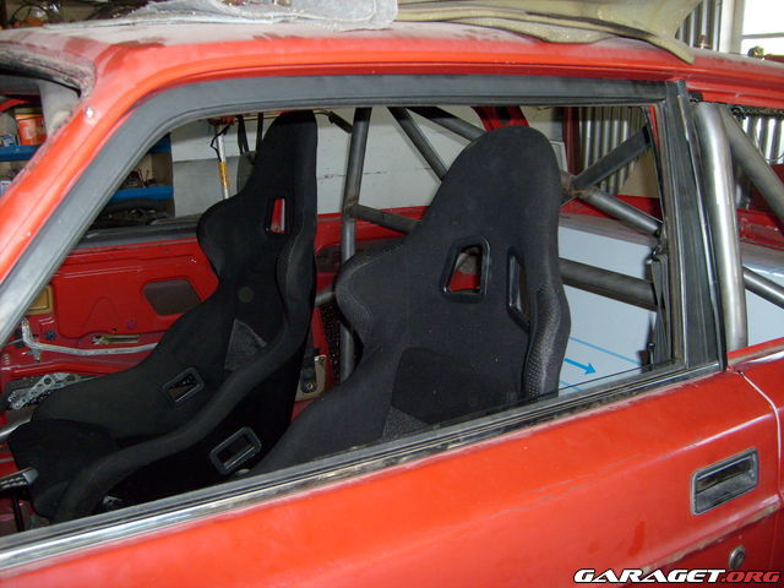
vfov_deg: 40.7
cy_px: 294
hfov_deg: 52.6
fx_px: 793
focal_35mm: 35
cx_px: 392
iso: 100
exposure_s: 1/45
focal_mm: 5.8
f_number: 2.8
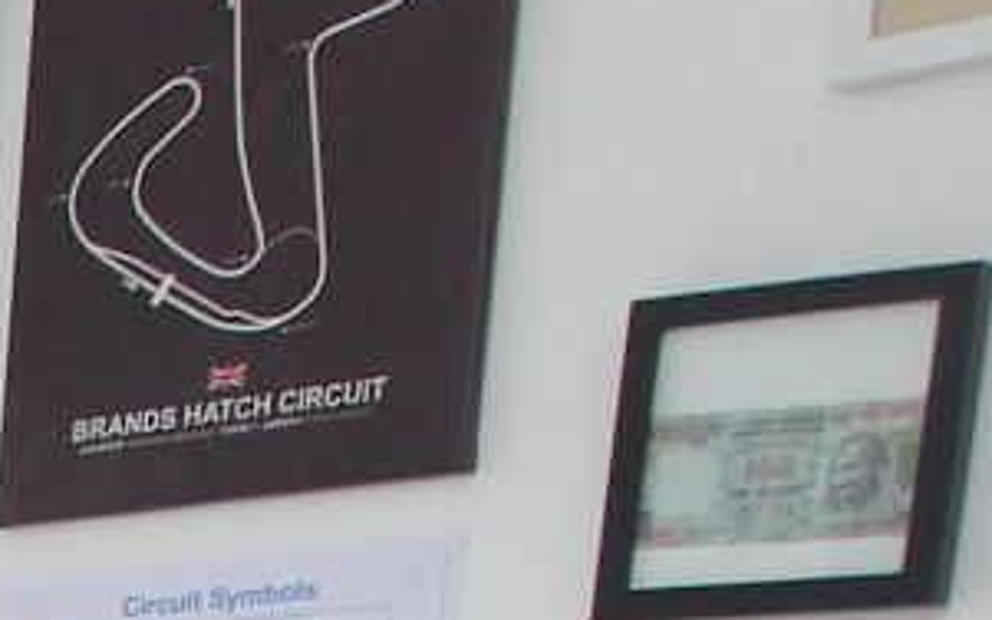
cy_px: 1751
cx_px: -1453
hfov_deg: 12.4
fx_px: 3514
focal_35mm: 130
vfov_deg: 8.6
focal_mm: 9
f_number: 4.5
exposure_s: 1/125
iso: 100
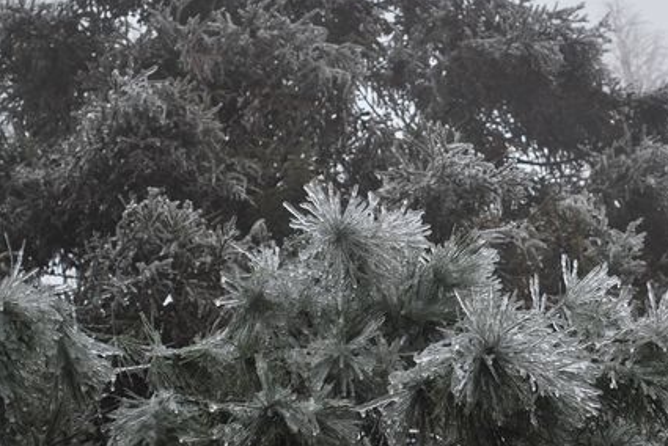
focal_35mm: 136
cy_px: 302
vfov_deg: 10.1
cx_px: 498
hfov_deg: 15.0
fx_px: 2522
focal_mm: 55
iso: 200
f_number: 5.6
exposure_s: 1/100
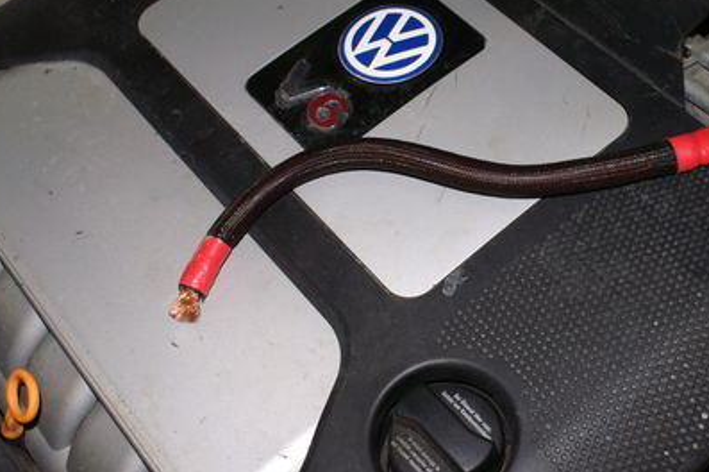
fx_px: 1141
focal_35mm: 58
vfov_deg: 23.3
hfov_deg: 34.2
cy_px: 168
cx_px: 463
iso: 400
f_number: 4.5
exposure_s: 1/60
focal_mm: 24
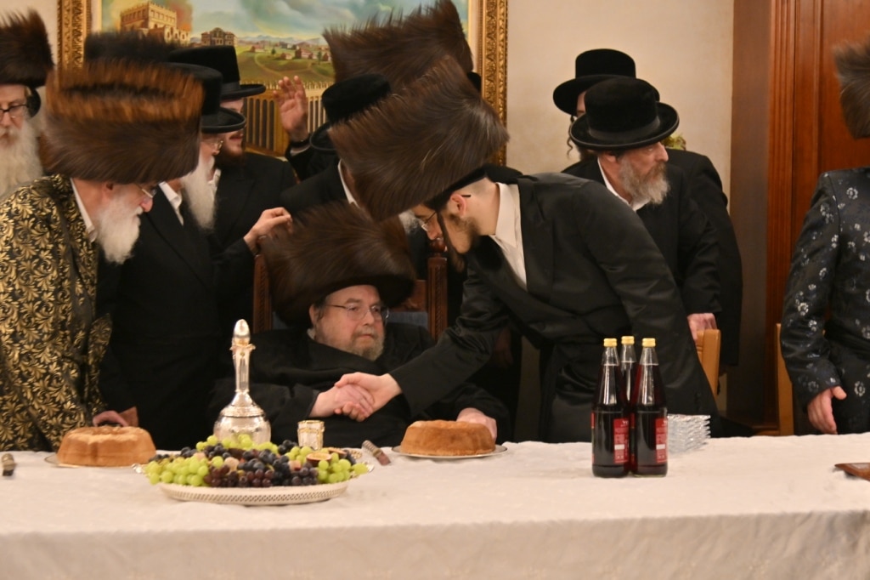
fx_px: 2247
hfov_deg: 21.9
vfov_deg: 14.7
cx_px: 435
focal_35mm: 93
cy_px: 290
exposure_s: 1/200
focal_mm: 62
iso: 640
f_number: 4
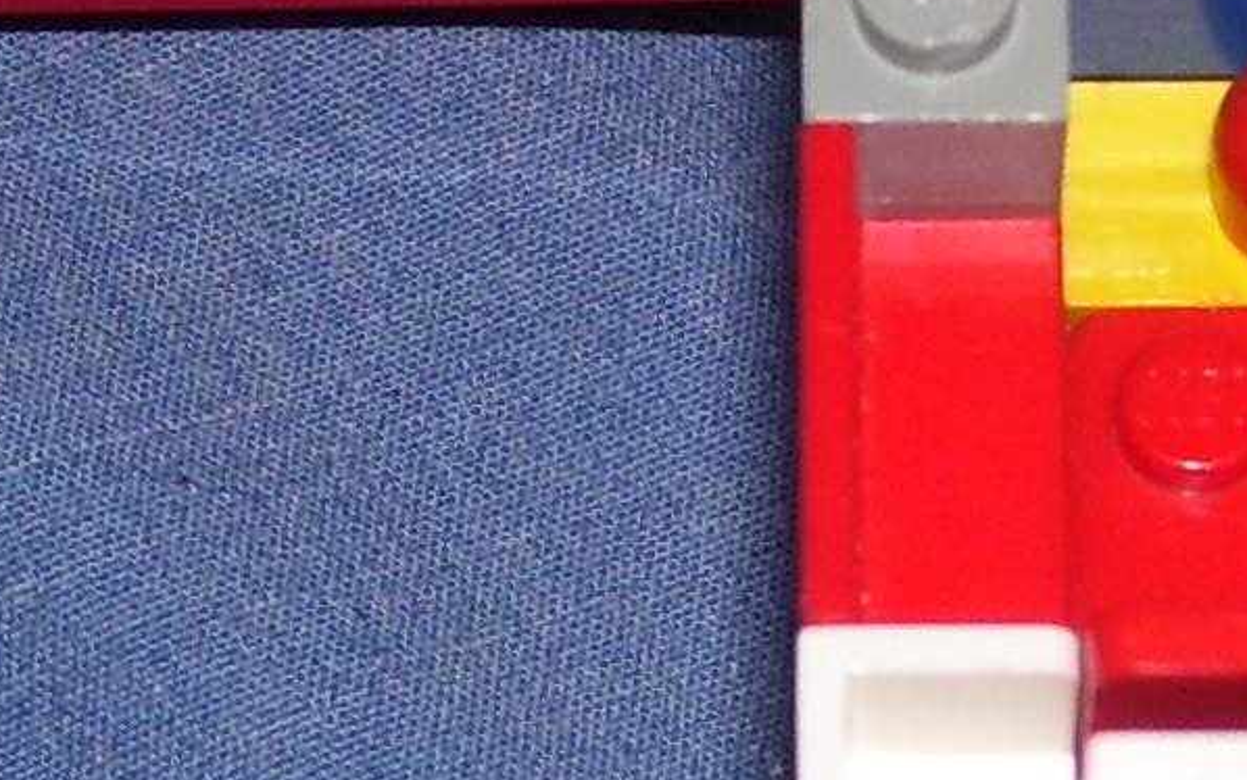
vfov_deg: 7.8
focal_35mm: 169
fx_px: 5745
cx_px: 486
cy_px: 413
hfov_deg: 12.4
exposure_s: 1/60
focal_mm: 6
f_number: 2.7
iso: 80
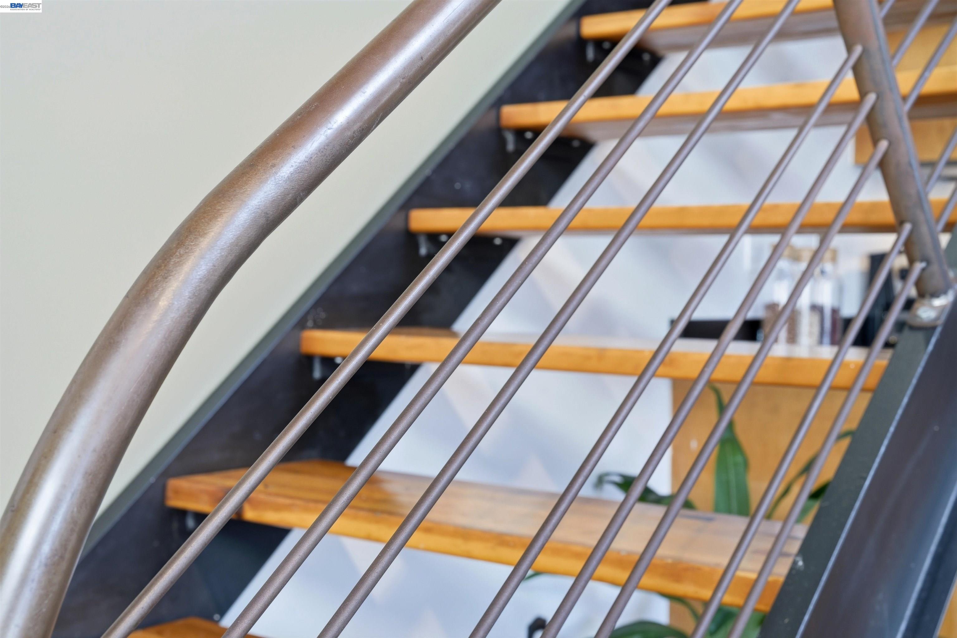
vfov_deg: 27.0
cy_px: 319
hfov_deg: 39.6
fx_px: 1329
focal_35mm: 50
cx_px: 478
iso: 250
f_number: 8
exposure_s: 1/80
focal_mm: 50
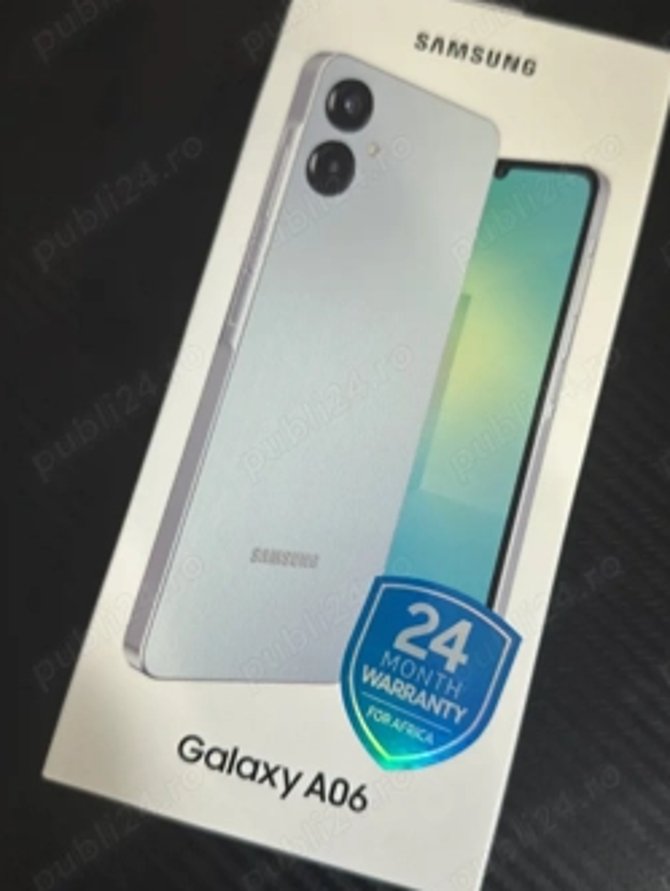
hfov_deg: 40.7
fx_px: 902
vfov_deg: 52.6
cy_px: 441
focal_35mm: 35
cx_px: 379
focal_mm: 6.76
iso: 500
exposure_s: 1/33
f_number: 1.78
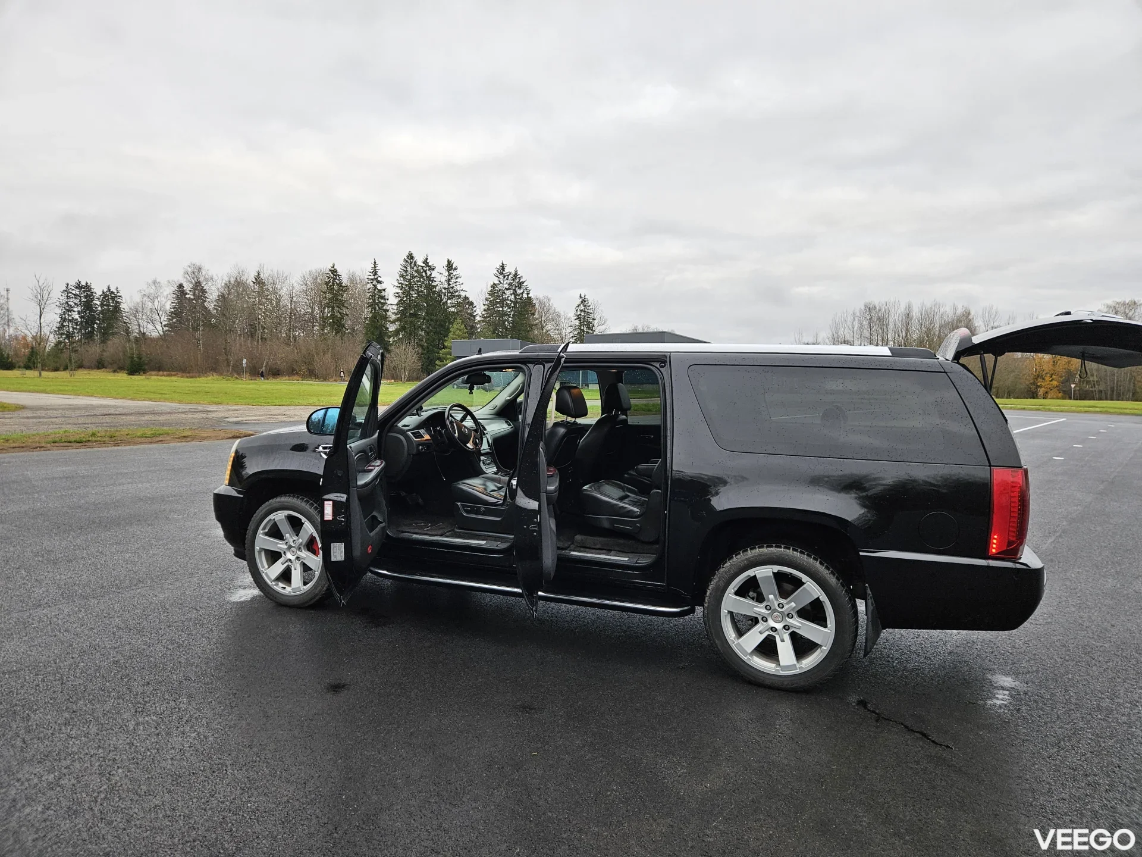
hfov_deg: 73.9
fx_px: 759
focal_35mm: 23
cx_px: 571
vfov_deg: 58.9
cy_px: 428
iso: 50
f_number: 1.8
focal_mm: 5.4
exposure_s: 1/190
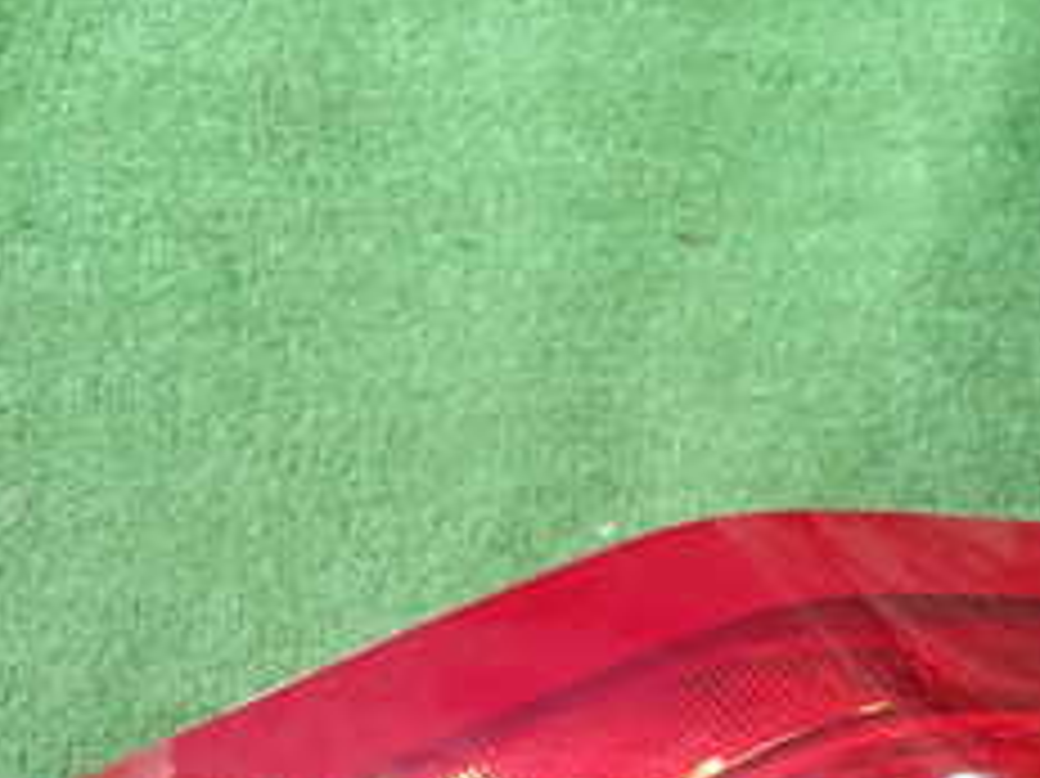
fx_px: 1952
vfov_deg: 22.0
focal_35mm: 65
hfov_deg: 27.7
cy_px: 706
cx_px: 1094
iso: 200
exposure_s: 1/50
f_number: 2
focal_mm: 4.5
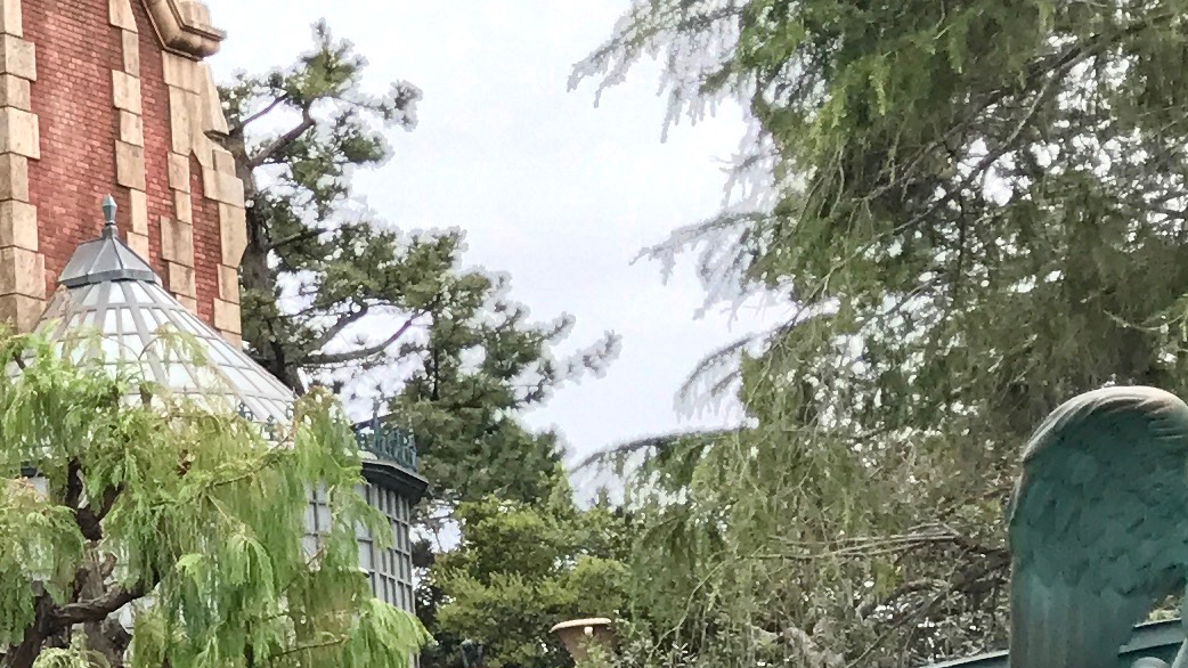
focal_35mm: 118
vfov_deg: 10.3
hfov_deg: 16.0
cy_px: 494
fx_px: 3717
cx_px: -796
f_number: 1.8
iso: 20
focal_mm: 3.99
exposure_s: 1/324
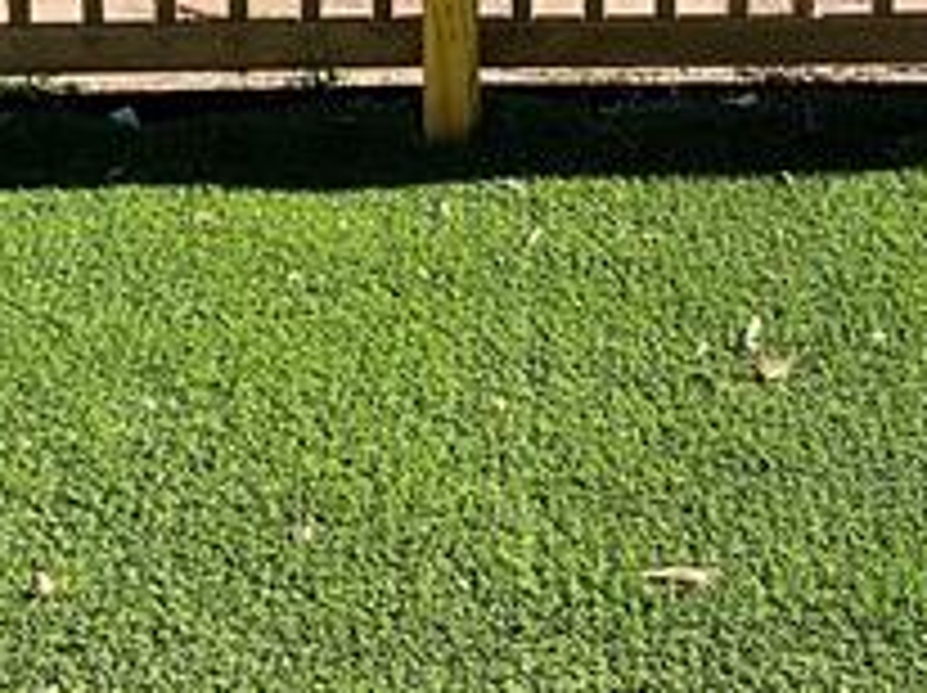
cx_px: 536
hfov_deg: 21.8
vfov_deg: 15.5
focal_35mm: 90
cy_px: -250
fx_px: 2407
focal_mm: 3
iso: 25
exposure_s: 1/428
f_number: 1.8
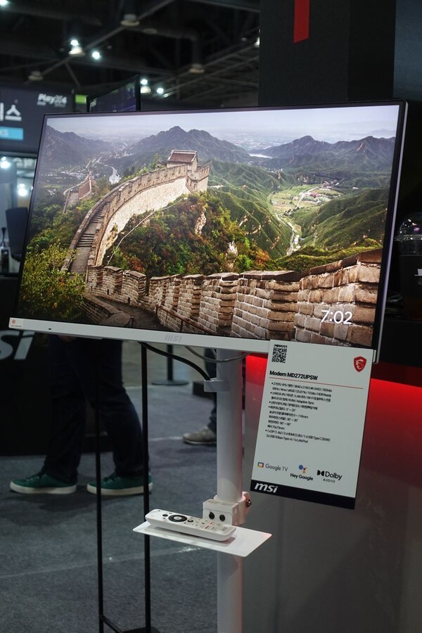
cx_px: 211
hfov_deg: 27.0
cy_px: 316
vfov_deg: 39.6
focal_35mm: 50
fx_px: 879
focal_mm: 18.51
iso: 640
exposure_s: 1/50
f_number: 2.8
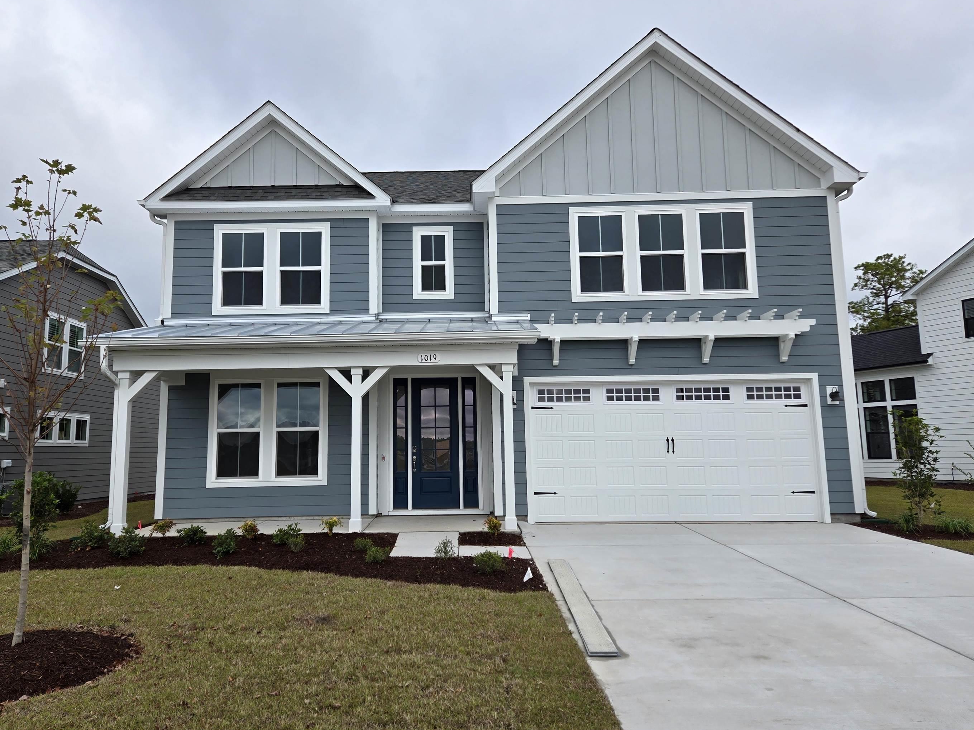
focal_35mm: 26
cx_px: 459
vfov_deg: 53.0
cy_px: 351
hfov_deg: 67.3
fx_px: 732
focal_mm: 5.4
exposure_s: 1/1252
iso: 25
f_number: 1.8
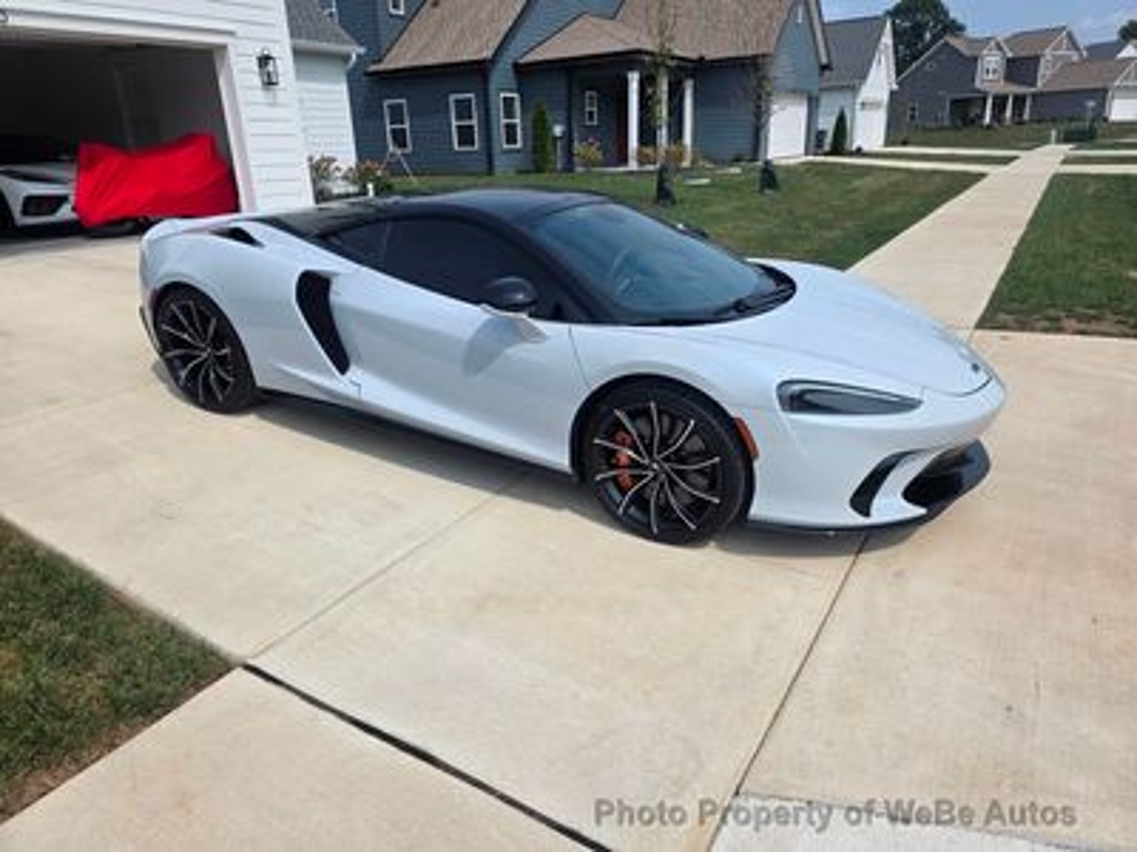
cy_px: 426
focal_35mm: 23
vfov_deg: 58.9
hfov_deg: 73.9
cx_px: 568
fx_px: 755
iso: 64
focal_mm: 6.3
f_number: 1.7
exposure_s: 1/7944
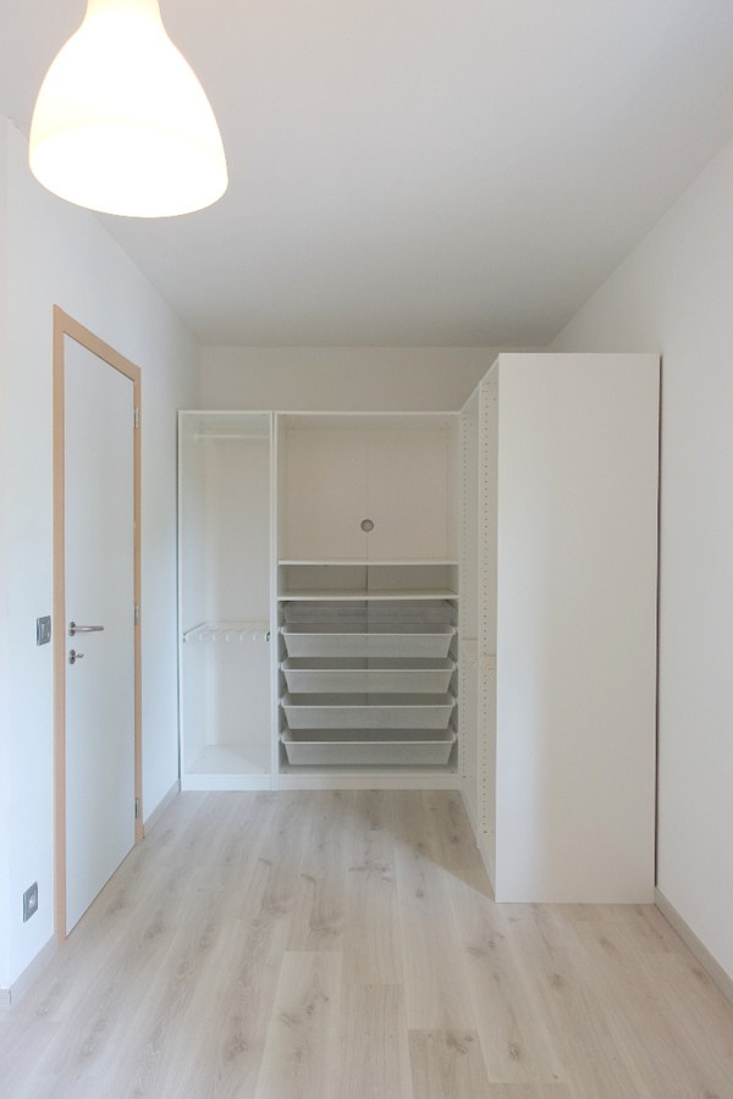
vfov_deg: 73.7
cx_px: 366
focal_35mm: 24
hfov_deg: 53.1
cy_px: 550
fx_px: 733
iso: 125
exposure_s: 1/30
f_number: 2.5
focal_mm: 8.8
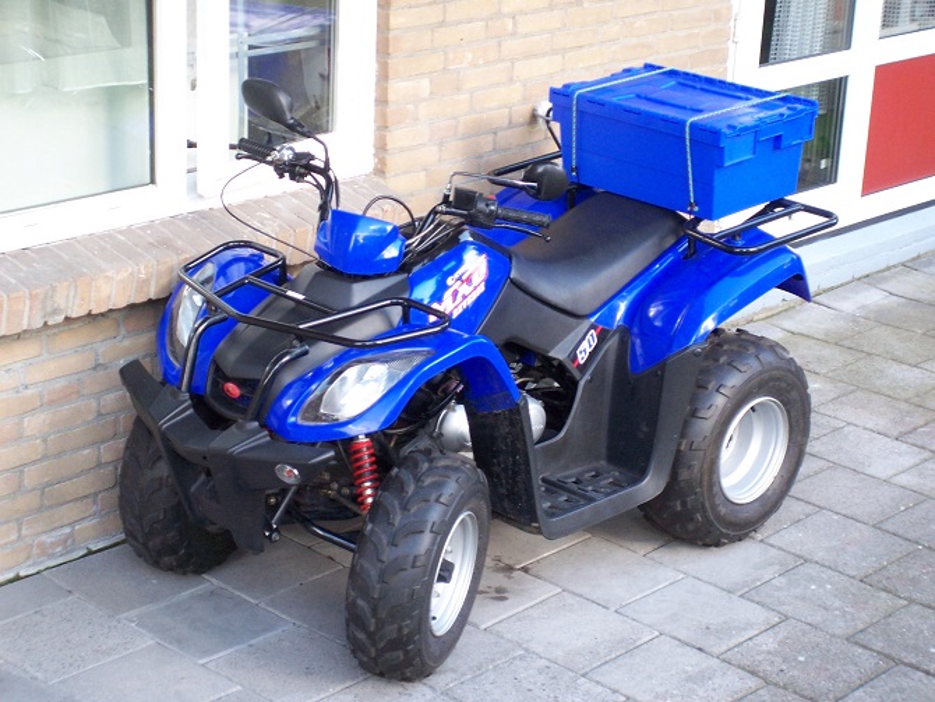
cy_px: 351
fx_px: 2054
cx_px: 468
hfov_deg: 25.7
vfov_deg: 19.4
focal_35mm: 76
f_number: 4.2
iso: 160
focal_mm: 12.4
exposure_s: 1/60
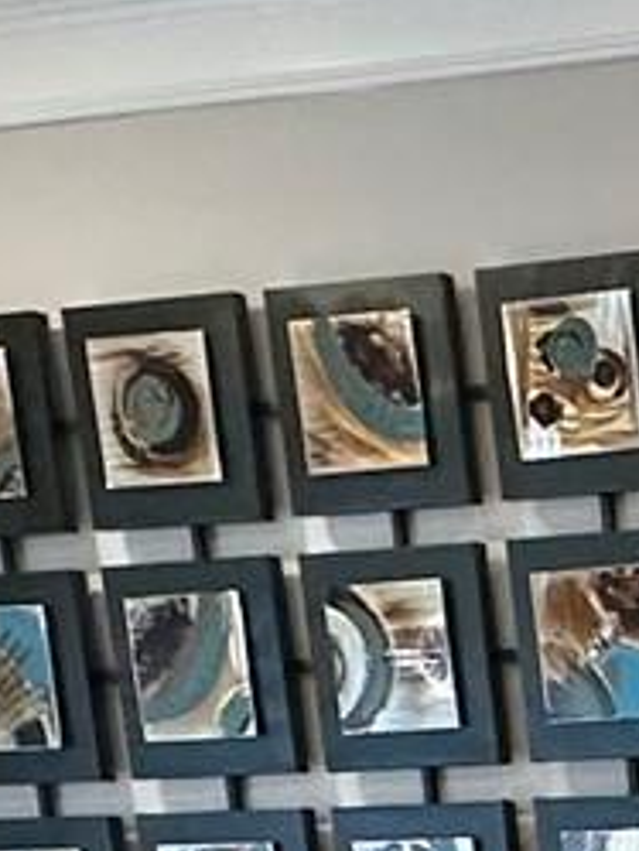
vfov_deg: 14.8
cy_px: 1555
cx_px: 1650
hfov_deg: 10.6
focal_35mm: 115
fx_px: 2828
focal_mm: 2.22
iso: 200
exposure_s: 1/60
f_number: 2.2
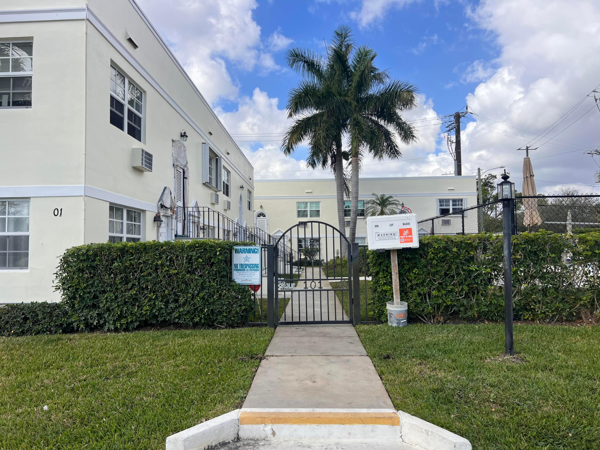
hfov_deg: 67.3
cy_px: 225
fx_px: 451
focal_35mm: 26
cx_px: 300
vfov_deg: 53.1
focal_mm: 5.7
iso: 50
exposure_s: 1/4115
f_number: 1.5
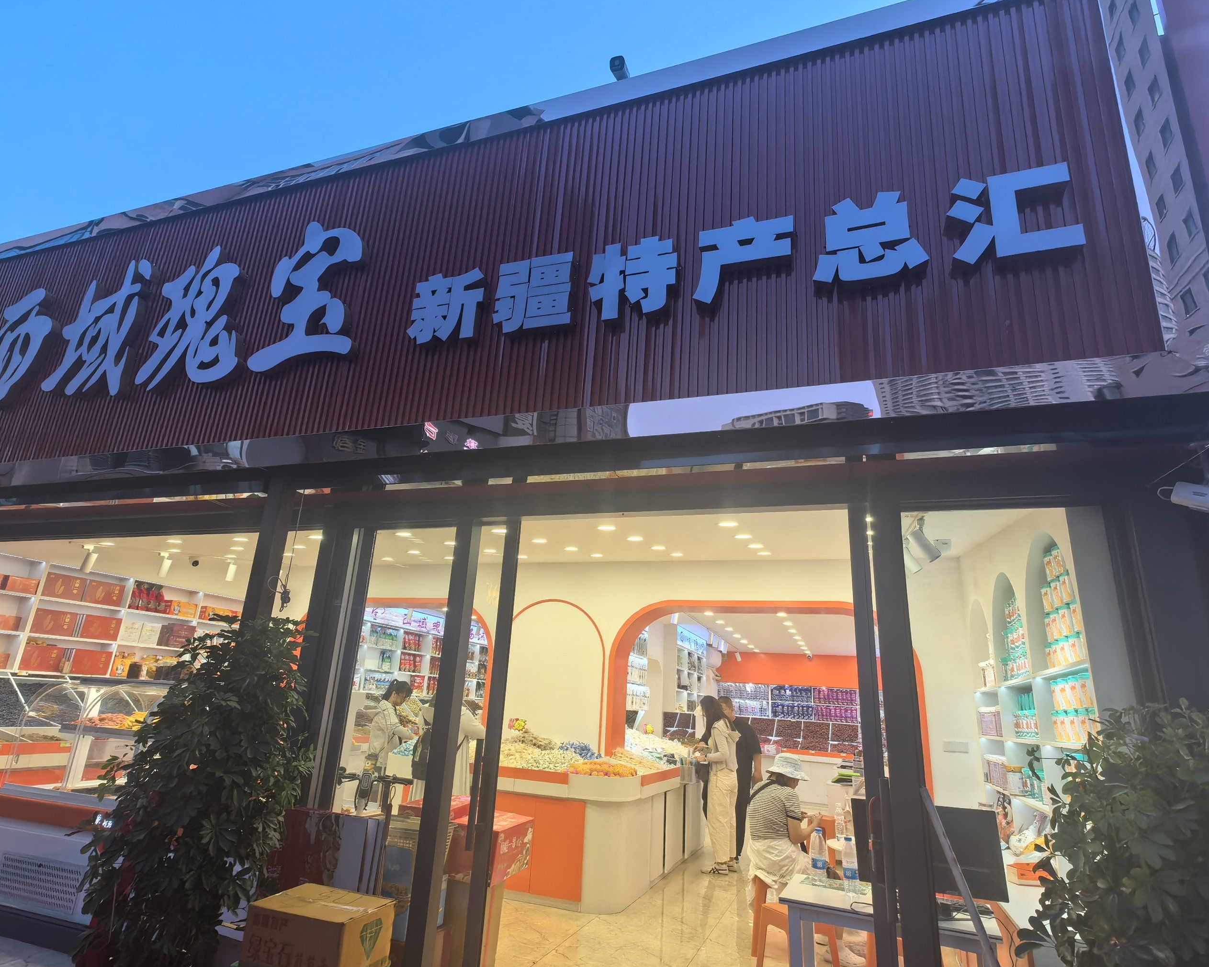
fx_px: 680
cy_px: 488
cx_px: 570
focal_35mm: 19
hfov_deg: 83.2
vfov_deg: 70.8
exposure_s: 1/100
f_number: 2.2
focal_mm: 1.95
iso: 200
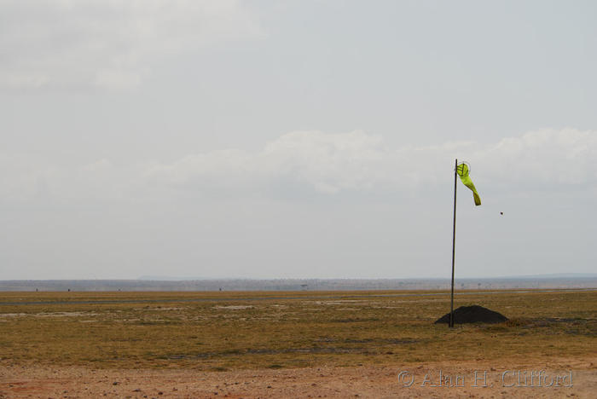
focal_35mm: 120
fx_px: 1992
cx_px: 298
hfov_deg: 17.0
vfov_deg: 11.4
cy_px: 200
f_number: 6.3
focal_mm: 80
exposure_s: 1/640
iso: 100
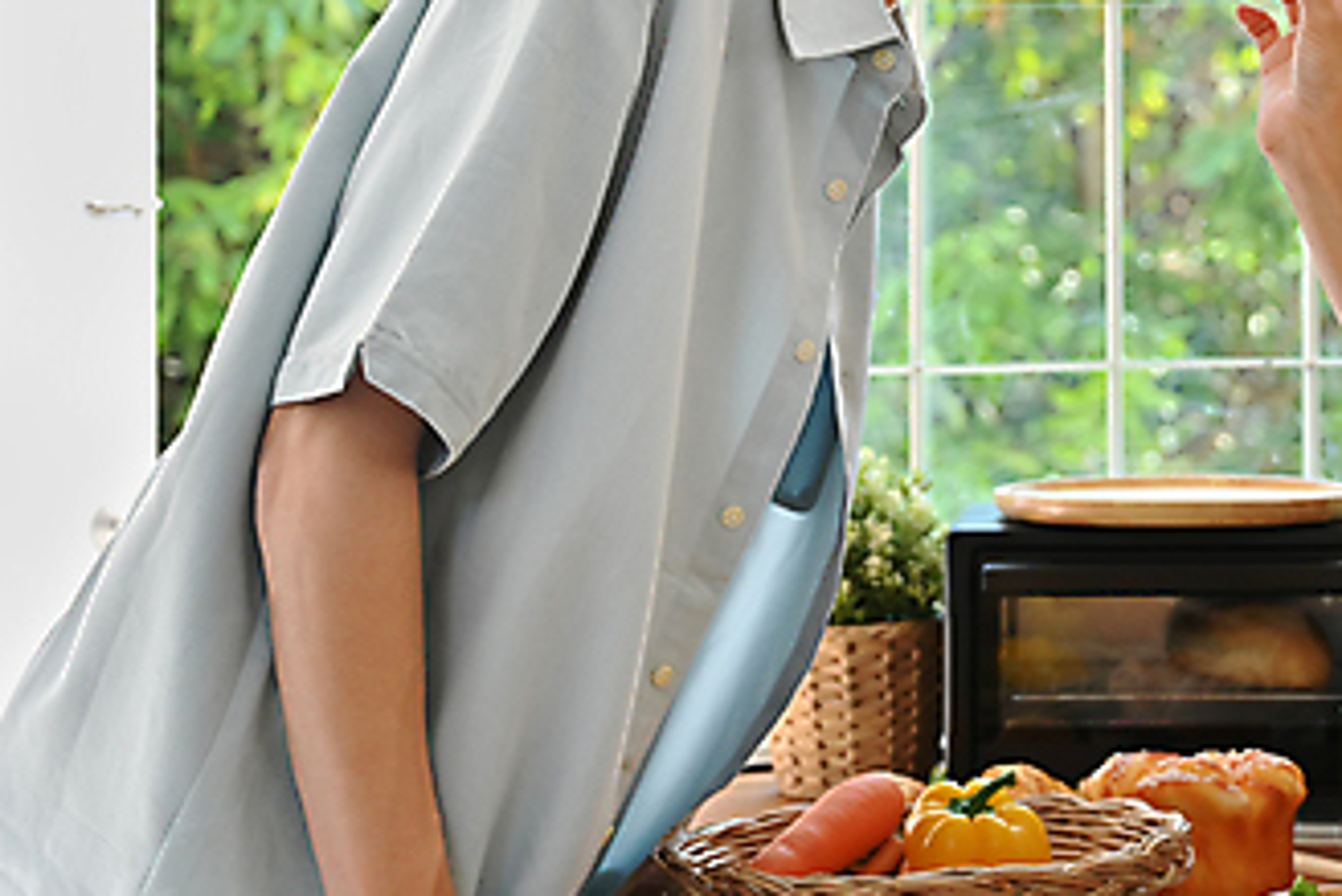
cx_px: 1195
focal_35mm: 86
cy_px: 172
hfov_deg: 23.1
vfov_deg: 15.8
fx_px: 3207
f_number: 4
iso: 400
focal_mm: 47
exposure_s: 1/400
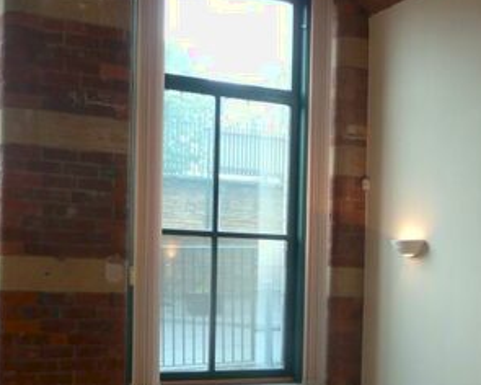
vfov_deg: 25.6
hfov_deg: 32.5
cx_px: 264
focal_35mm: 58
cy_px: 329
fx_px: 826
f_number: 3.3
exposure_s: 1/40
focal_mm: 4.1
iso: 125
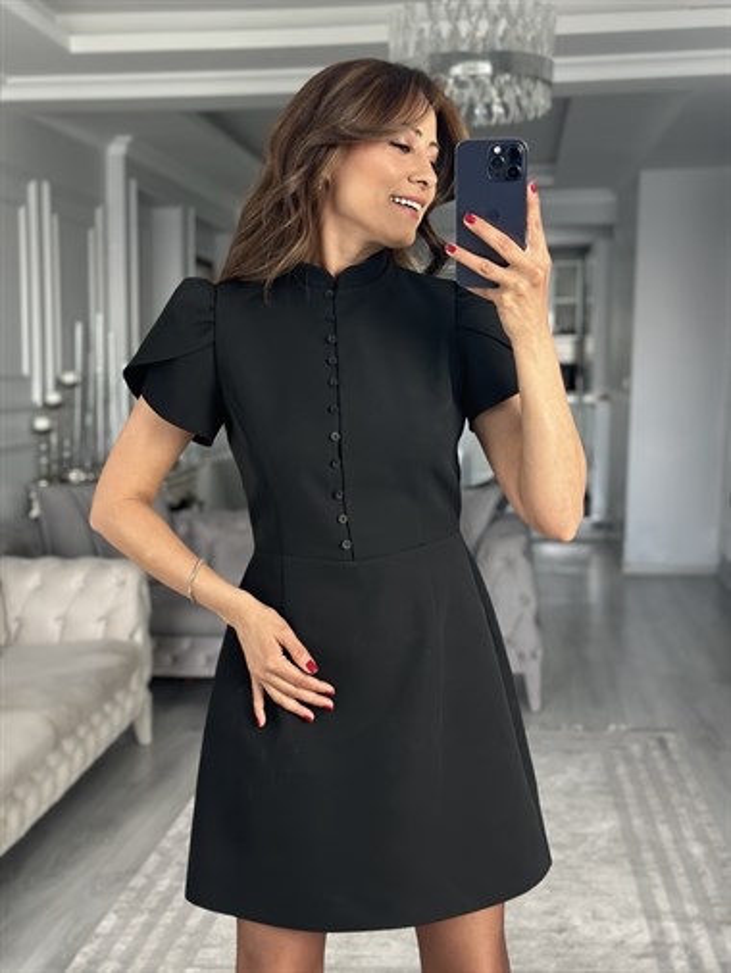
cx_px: 366
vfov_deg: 39.6
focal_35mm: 48
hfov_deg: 30.3
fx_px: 1350
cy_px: 486
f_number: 1.78
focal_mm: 6.86
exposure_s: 1/60
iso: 160
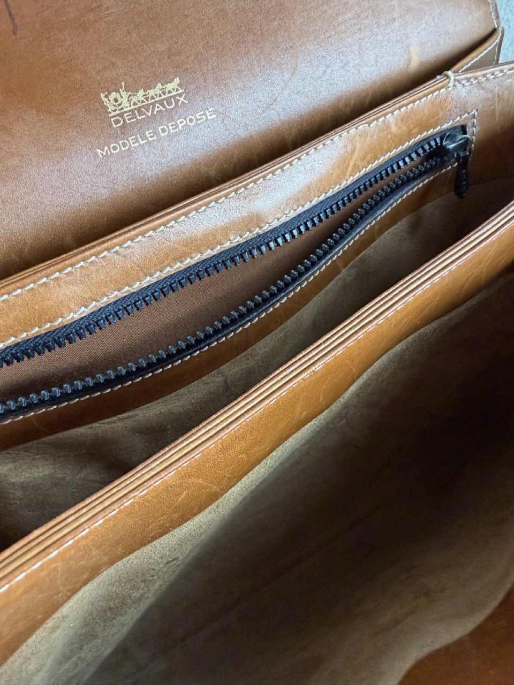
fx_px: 475
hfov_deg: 56.8
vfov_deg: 71.6
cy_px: 342
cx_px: 257
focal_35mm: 24
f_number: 2.2
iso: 320
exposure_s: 1/60
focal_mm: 2.22
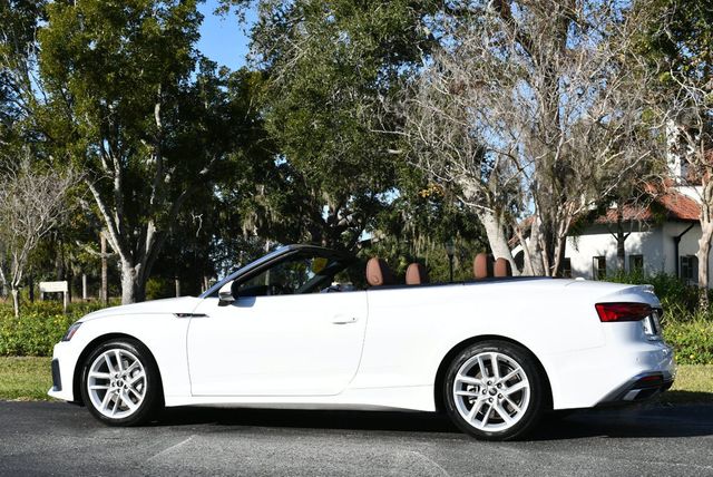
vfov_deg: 23.4
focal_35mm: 58
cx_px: 356
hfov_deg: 34.5
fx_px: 1150
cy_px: 238
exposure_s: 1/320
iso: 100
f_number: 9
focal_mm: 29
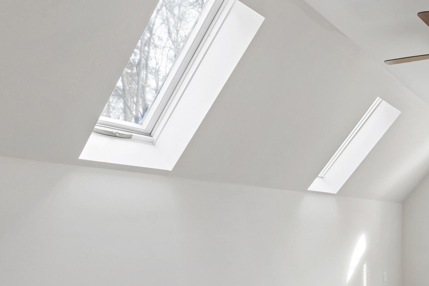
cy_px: 214
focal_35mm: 29
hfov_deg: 53.7
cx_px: 403
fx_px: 345
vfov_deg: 43.5
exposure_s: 1/8
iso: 100
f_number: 8
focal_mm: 10
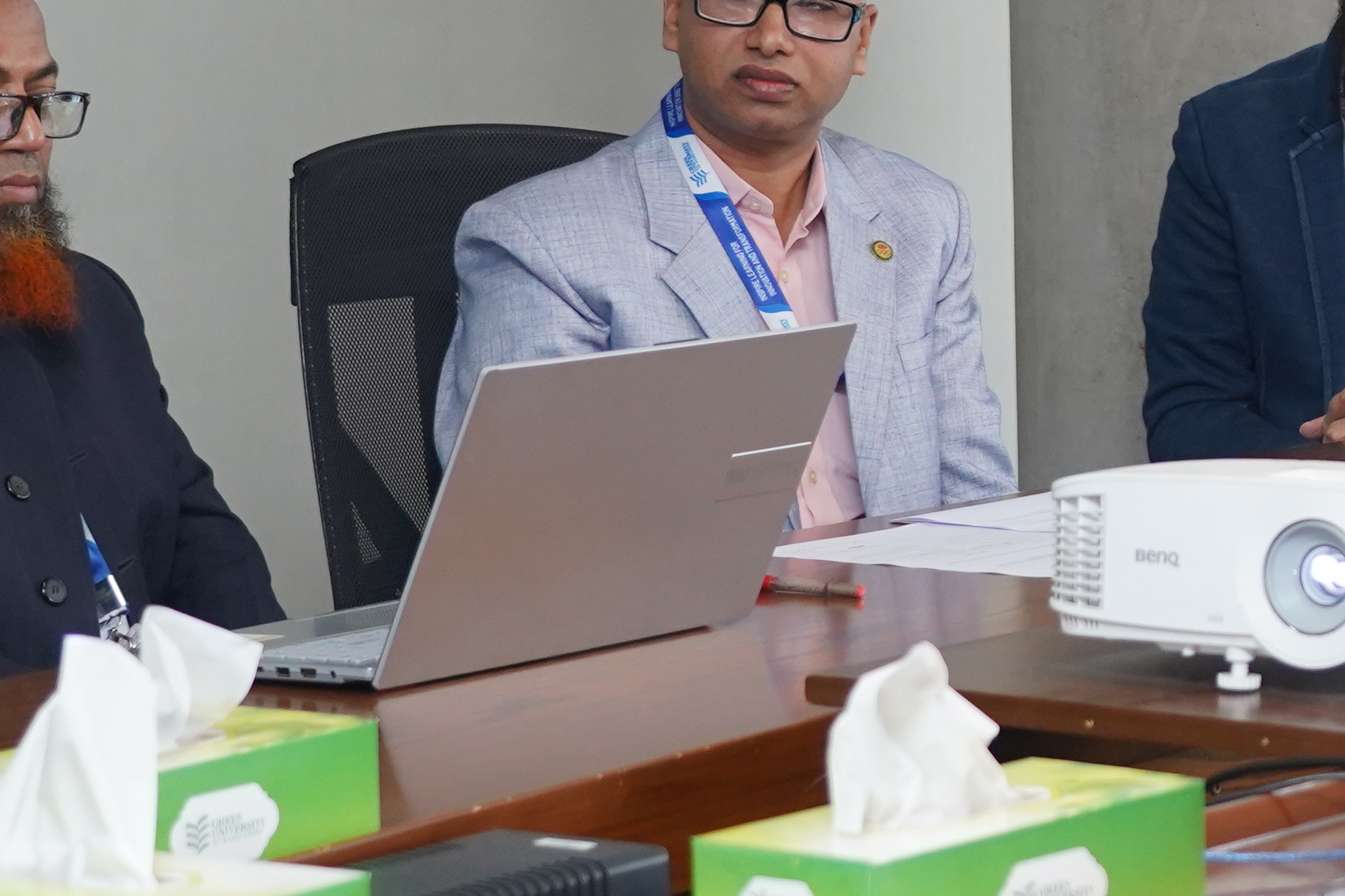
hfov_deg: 13.8
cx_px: 1822
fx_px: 5304
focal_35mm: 142
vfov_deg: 9.6
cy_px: 149
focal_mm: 42
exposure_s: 1/160
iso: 1600
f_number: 4
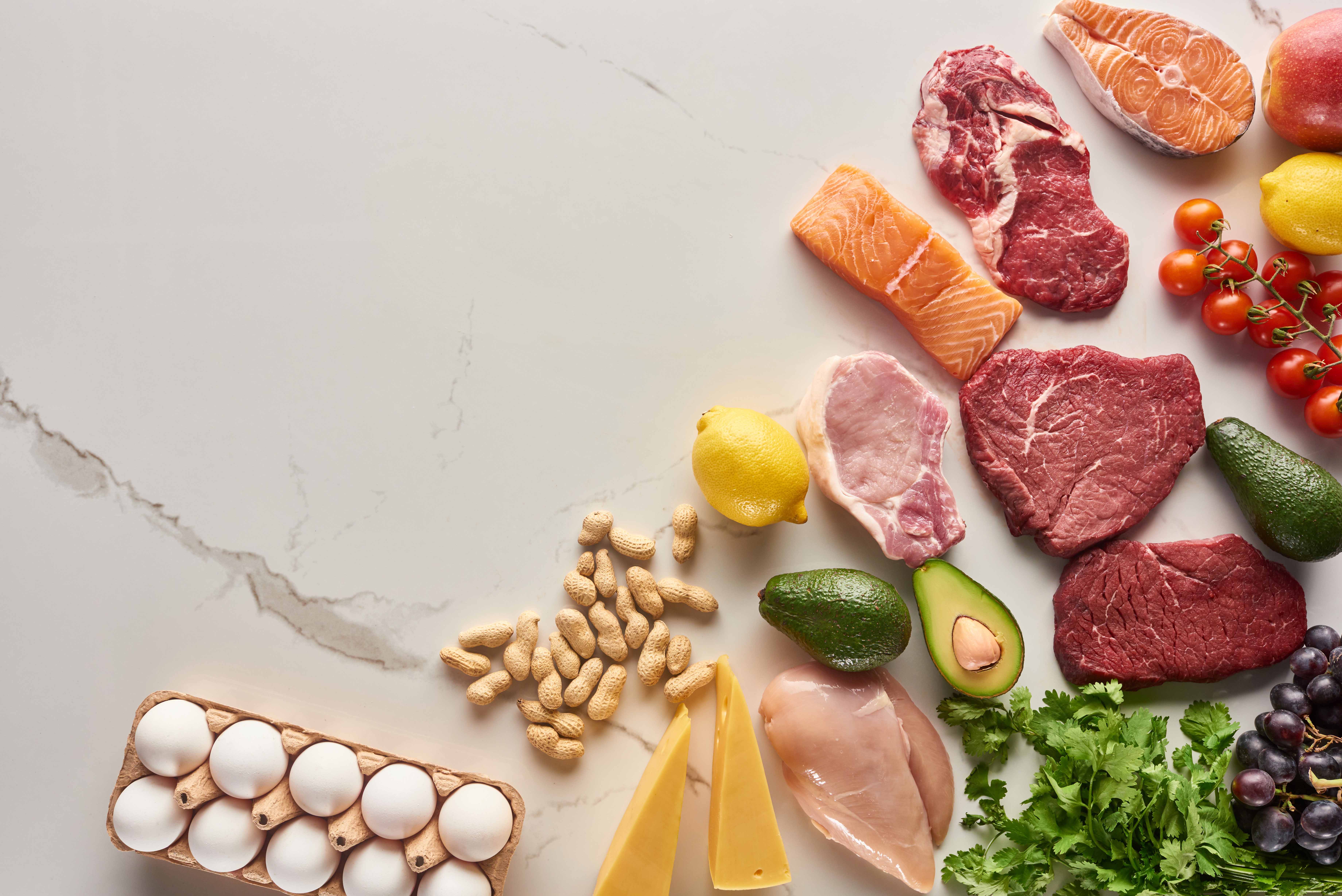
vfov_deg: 37.9
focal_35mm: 35
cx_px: 671
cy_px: 448
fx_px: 1305
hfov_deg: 54.4
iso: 320
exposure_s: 1/160
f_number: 9
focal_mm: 35
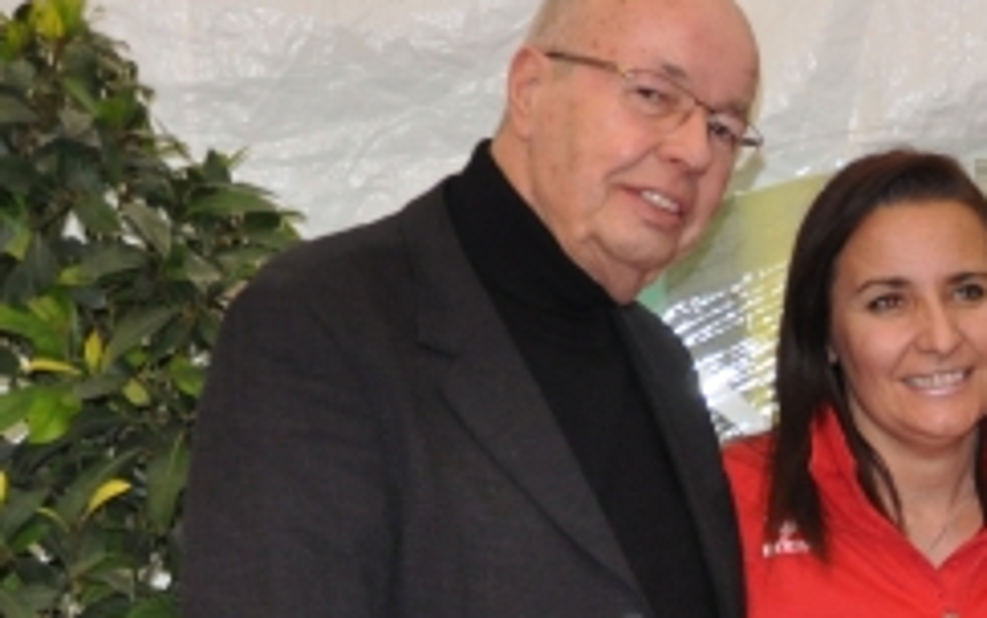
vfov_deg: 8.7
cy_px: 982
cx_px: 1600
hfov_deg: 13.2
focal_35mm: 147
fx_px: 3955
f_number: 4
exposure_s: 1/60
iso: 800
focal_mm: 26
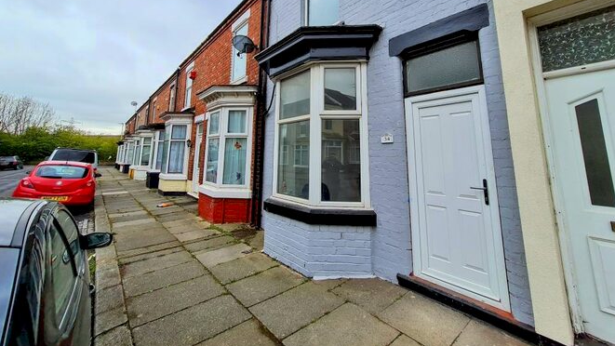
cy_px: 111
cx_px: 310
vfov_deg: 68.3
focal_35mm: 15
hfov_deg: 103.0
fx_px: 245
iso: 50
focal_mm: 1.74
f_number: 2.2
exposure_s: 1/684
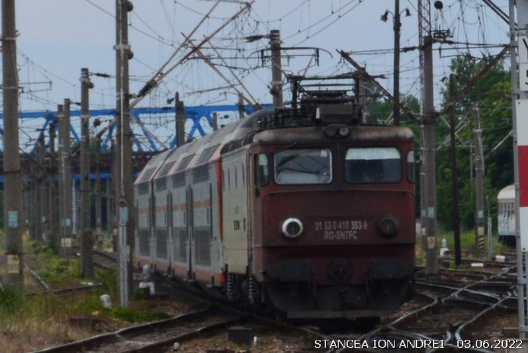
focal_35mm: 82
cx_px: 264
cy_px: 176
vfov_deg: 16.6
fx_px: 1211
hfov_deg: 24.6
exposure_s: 1/320
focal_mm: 55
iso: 400
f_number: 10
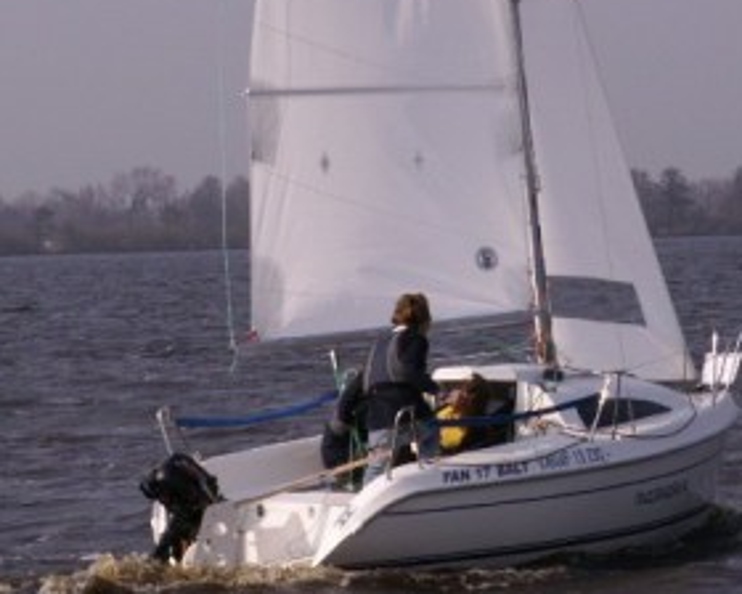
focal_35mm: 194
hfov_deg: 9.9
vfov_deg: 8.0
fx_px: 4260
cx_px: 504
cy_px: 151
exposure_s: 1/320
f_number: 8
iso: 50
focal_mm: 20.27
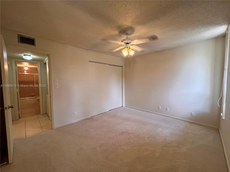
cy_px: 86
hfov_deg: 106.2
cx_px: 115
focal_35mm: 13
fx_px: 86
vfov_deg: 89.9
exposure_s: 1/120
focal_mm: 1.57
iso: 160
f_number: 1.8
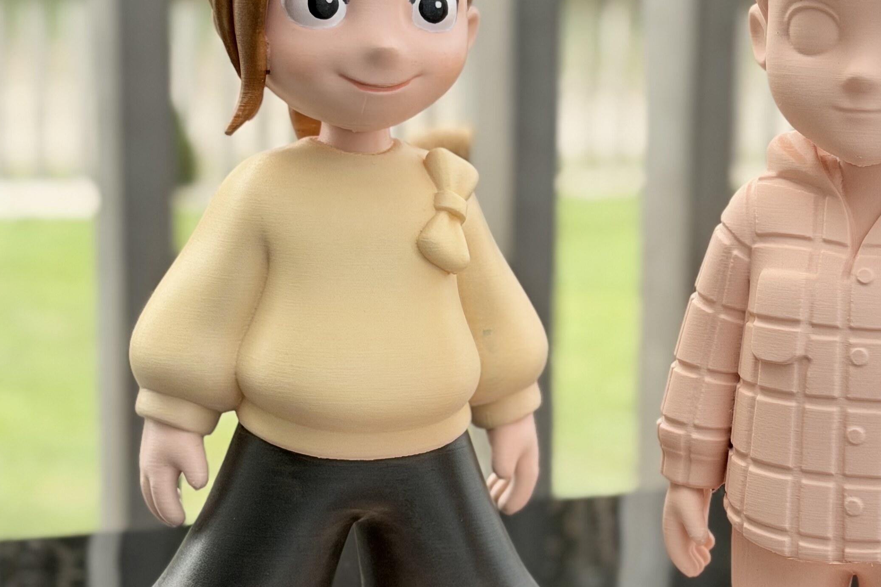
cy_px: 378
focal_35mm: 97
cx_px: 591
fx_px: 2373
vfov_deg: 14.1
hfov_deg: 20.9
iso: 64
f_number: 1.78
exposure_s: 1/1513
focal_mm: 6.76
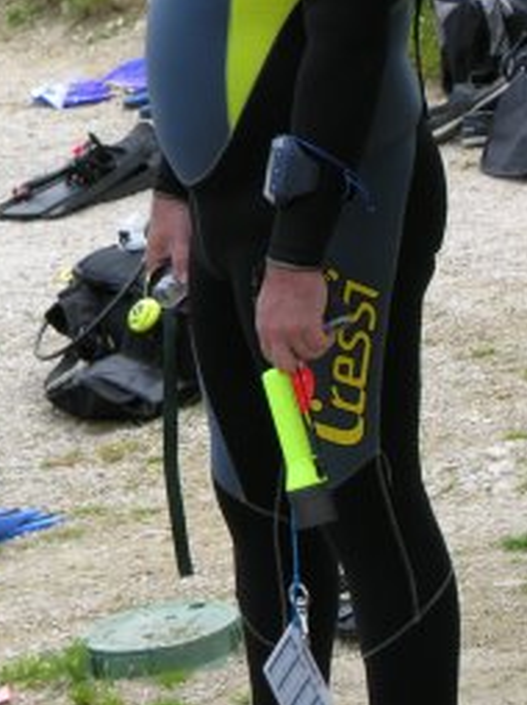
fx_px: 4819
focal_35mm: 237
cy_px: 58
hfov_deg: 6.2
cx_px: -39
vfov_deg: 8.3
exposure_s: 1/126
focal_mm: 24
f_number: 5.7
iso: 50
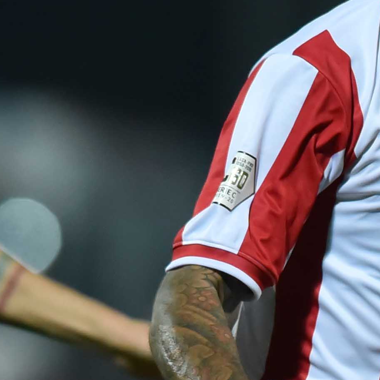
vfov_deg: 0.8
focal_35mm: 2245
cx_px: 463
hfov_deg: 0.8
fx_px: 27882
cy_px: 543
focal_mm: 400
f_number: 3.5
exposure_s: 1/1000
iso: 3200
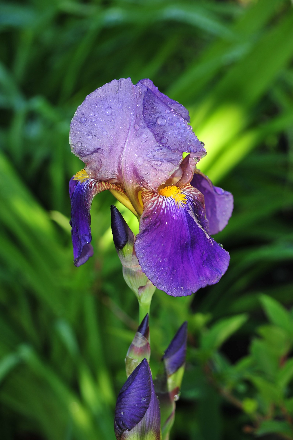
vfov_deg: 15.2
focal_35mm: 135
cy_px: 220
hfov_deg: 10.1
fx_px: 1651
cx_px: 146
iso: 200
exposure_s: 1/60
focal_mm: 135
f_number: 8
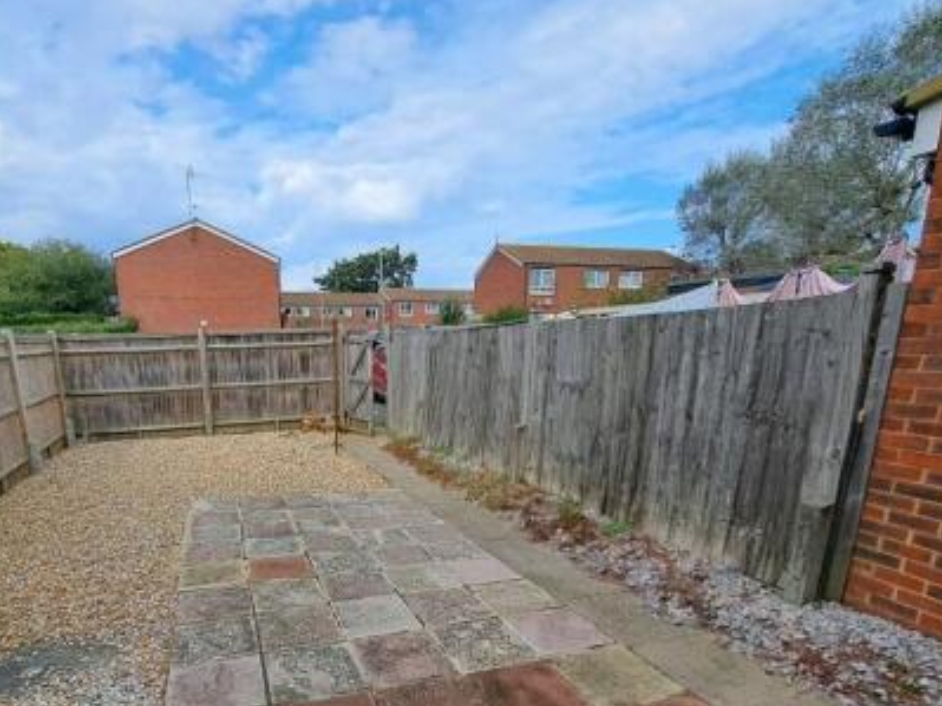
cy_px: 471
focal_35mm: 19
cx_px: 377
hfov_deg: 83.6
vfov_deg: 66.8
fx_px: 517
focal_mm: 1.74
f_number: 2.2
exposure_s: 1/902
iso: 50
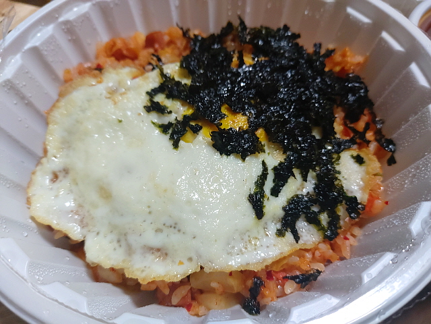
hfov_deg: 69.4
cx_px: 216
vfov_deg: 54.9
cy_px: 162
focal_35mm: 25
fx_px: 311
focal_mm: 4.58
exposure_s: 1/60
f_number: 2
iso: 250
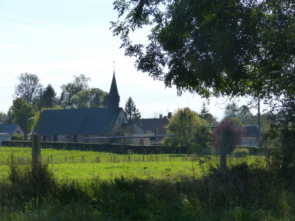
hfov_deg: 16.4
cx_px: 148
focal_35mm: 120
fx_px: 1023
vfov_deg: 12.4
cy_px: 110
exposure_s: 1/1300
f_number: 4
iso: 160
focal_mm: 21.6
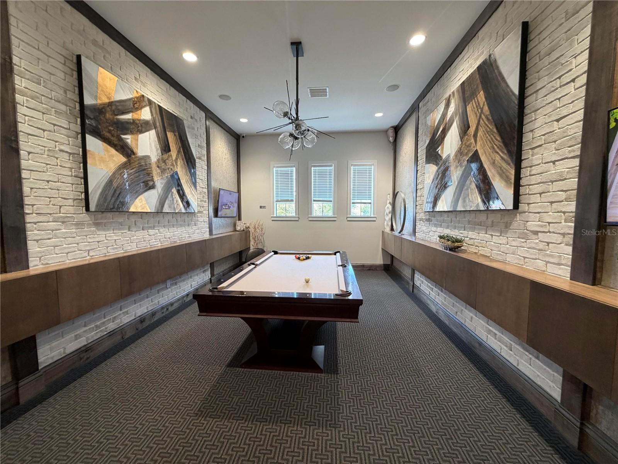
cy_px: 232
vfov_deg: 85.7
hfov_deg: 102.1
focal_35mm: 14
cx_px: 309
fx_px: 250
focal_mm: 2.22
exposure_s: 1/60
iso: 200
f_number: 2.2
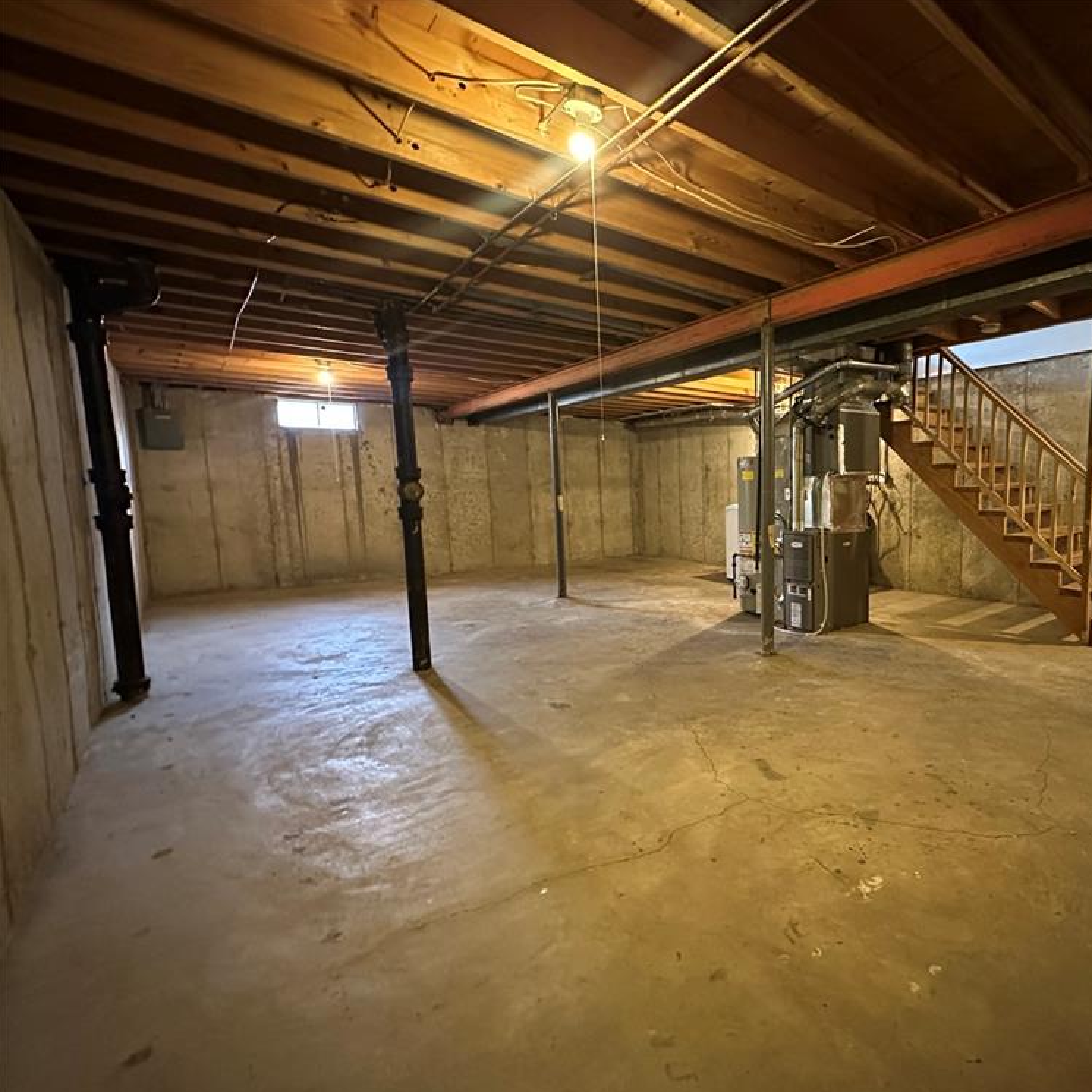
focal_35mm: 17
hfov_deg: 80.5
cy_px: 560
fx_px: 607
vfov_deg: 84.0
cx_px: 749
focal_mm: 2.22
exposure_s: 1/40
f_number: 2.2
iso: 1600
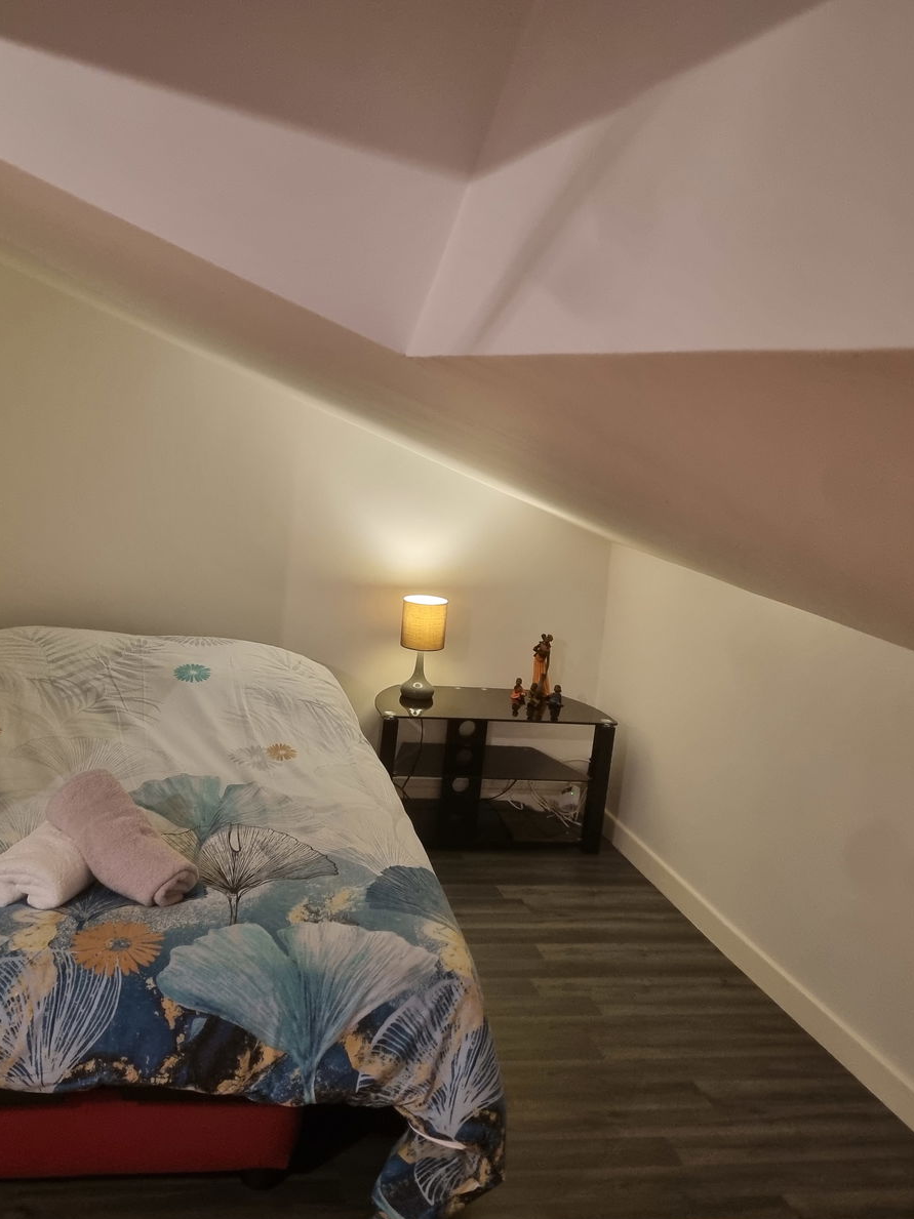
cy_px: 607
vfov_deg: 52.6
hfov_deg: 40.4
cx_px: 342
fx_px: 1233
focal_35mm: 35
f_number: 1.8
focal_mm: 5.4
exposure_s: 1/50
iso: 640
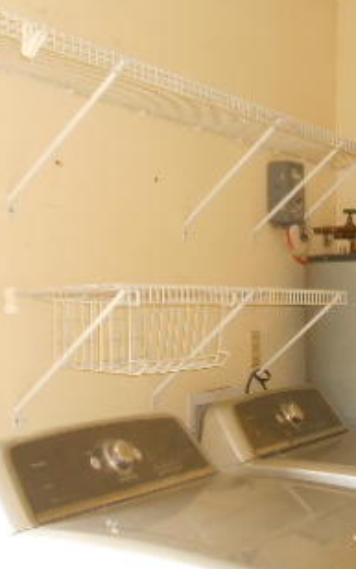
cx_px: 330
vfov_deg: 30.8
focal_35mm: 66
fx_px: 1023
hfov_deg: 19.3
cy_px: 390
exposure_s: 1/30
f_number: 3.8
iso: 400
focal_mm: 5.3
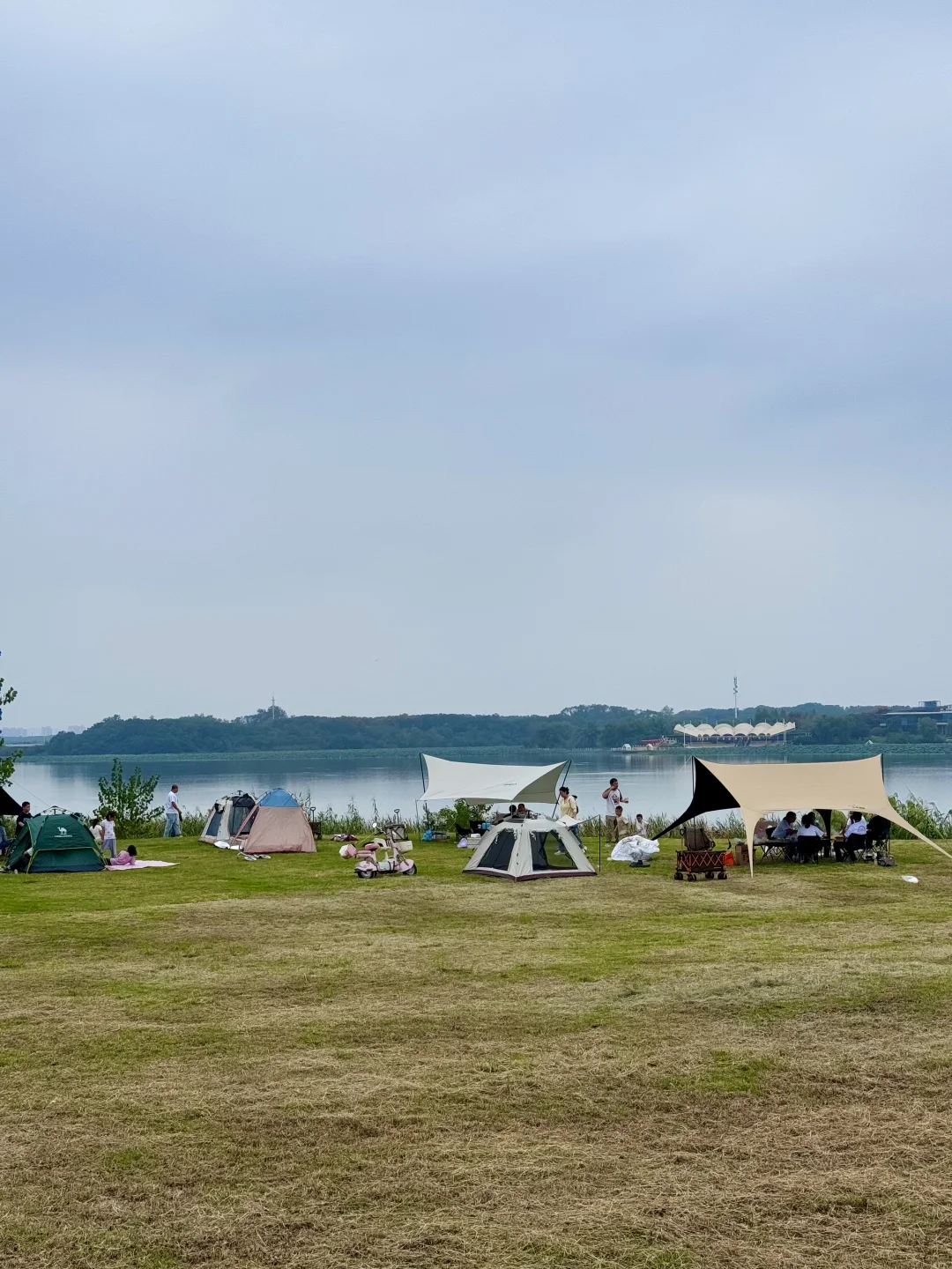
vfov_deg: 39.7
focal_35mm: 48
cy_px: 634
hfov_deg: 30.3
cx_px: 476
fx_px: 1760
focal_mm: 6.76
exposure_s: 1/1869
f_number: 1.78
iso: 64
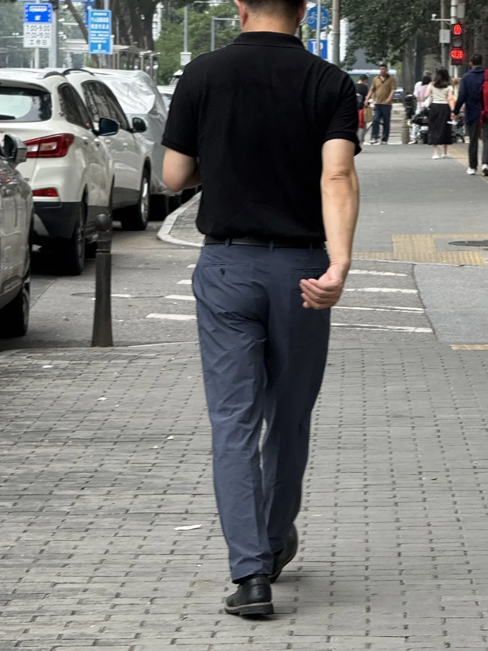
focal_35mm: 120
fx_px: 2256
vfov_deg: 16.4
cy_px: 326
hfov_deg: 12.3
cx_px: 244
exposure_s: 1/266
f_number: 2.8
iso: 50
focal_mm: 15.66
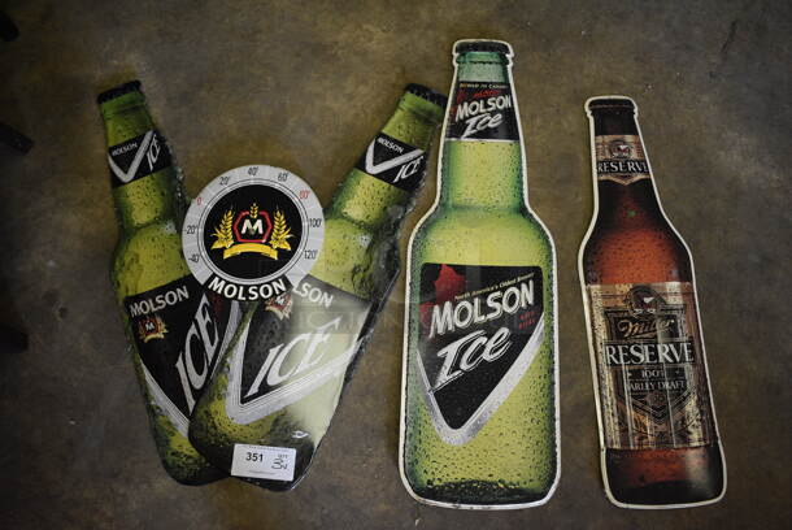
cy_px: 265
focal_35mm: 30
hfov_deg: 61.9
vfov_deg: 43.7
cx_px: 396
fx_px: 661
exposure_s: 1/125
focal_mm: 20
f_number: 3.8
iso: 1800
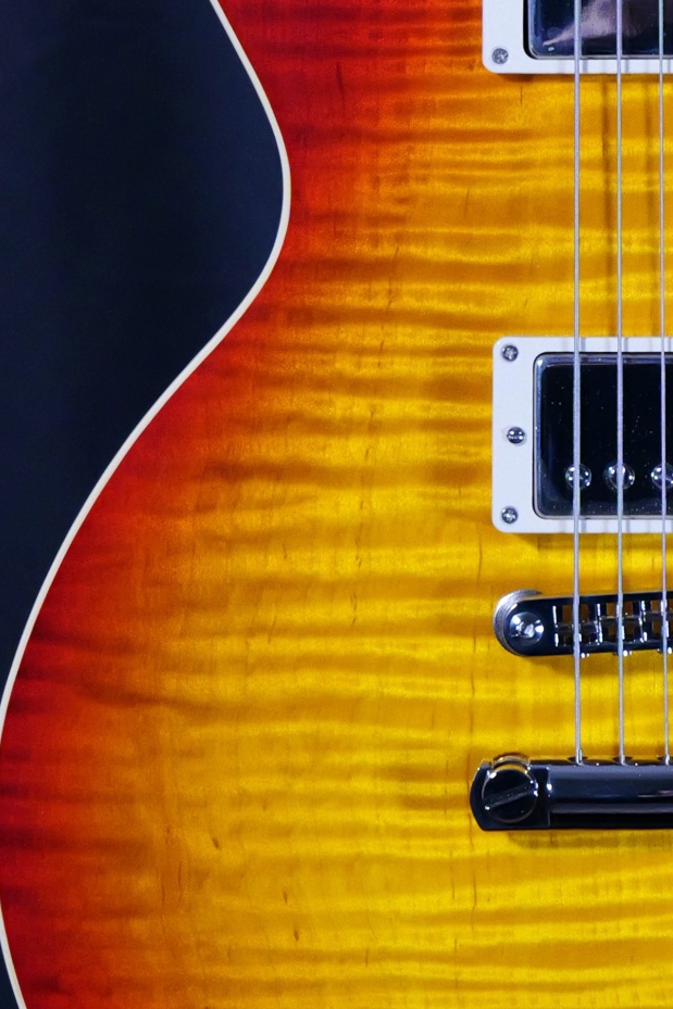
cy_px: 276
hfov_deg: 8.8
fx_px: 4348
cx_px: 691
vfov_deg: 13.2
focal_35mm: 155
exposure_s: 1/25
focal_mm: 60
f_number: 5.6
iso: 6400
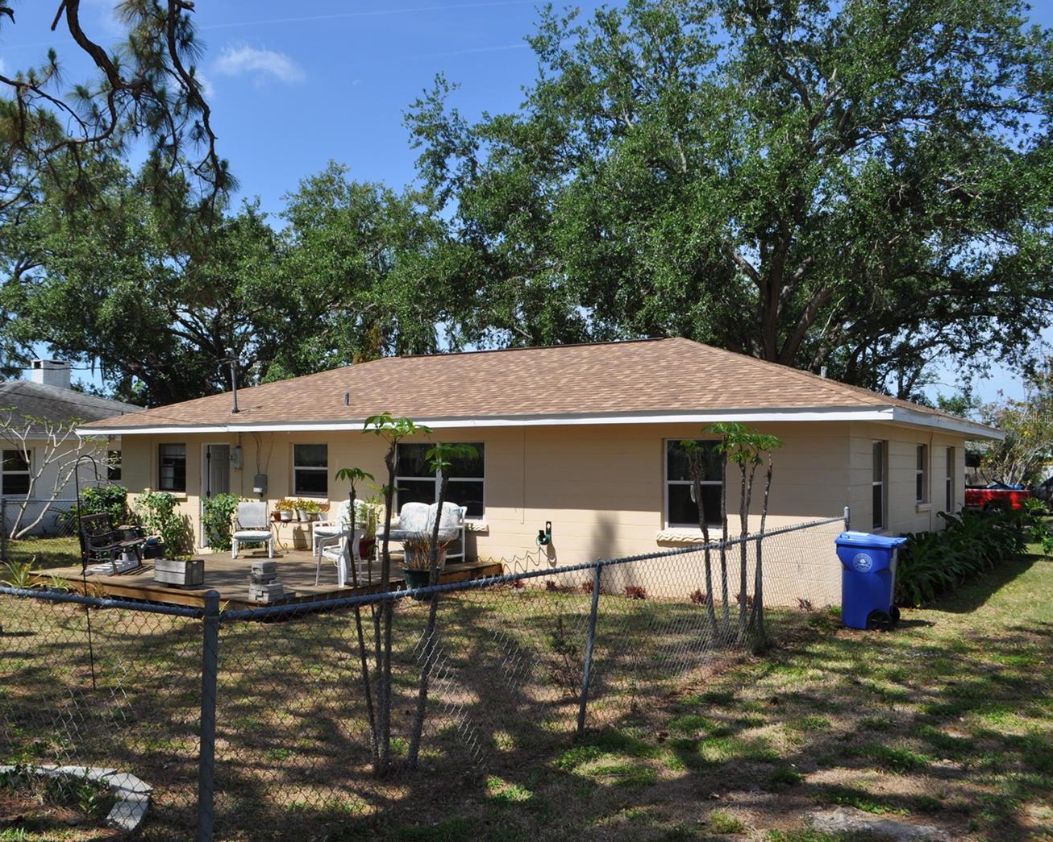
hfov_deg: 56.9
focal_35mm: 31
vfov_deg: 47.1
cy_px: 417
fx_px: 966
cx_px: 438
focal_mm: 18
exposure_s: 1/400
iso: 200
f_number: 10
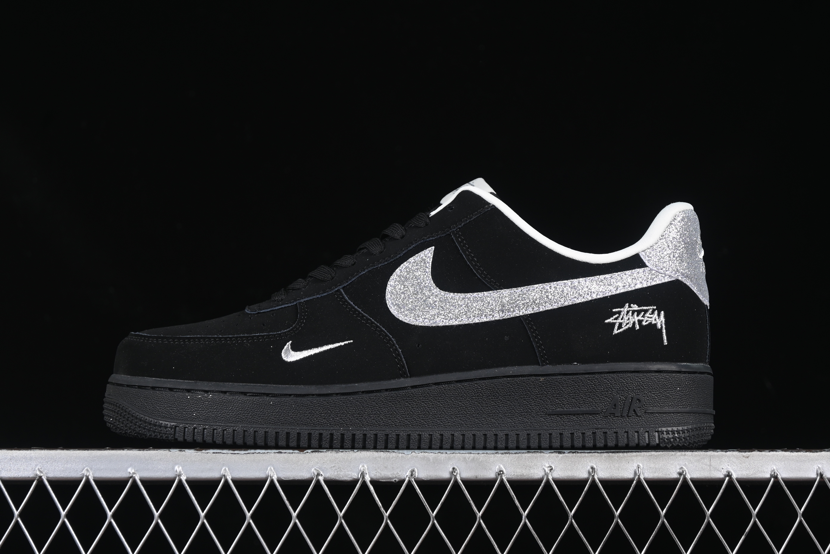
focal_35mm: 75
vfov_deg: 18.2
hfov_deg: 27.0
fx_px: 1729
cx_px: 415
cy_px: 277
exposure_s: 1/50
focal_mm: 50
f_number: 6.3
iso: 160
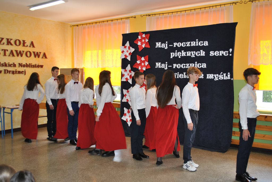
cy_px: 91
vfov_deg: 37.0
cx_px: 136
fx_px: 273
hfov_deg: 53.0
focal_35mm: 36
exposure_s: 1/60
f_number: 4
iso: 200
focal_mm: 24
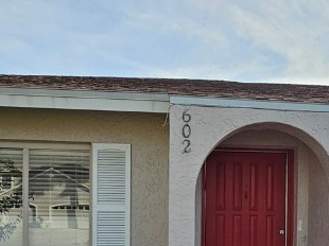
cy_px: 222
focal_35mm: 43
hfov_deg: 43.3
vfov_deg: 31.9
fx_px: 408
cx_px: 217
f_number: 2.2
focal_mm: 2.2
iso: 50
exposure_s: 1/1756
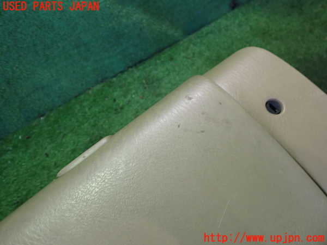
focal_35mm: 30
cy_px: 122
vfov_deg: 46.8
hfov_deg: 60.0
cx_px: 164
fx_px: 283
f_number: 2.3
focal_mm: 5.4
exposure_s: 1/30
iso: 320
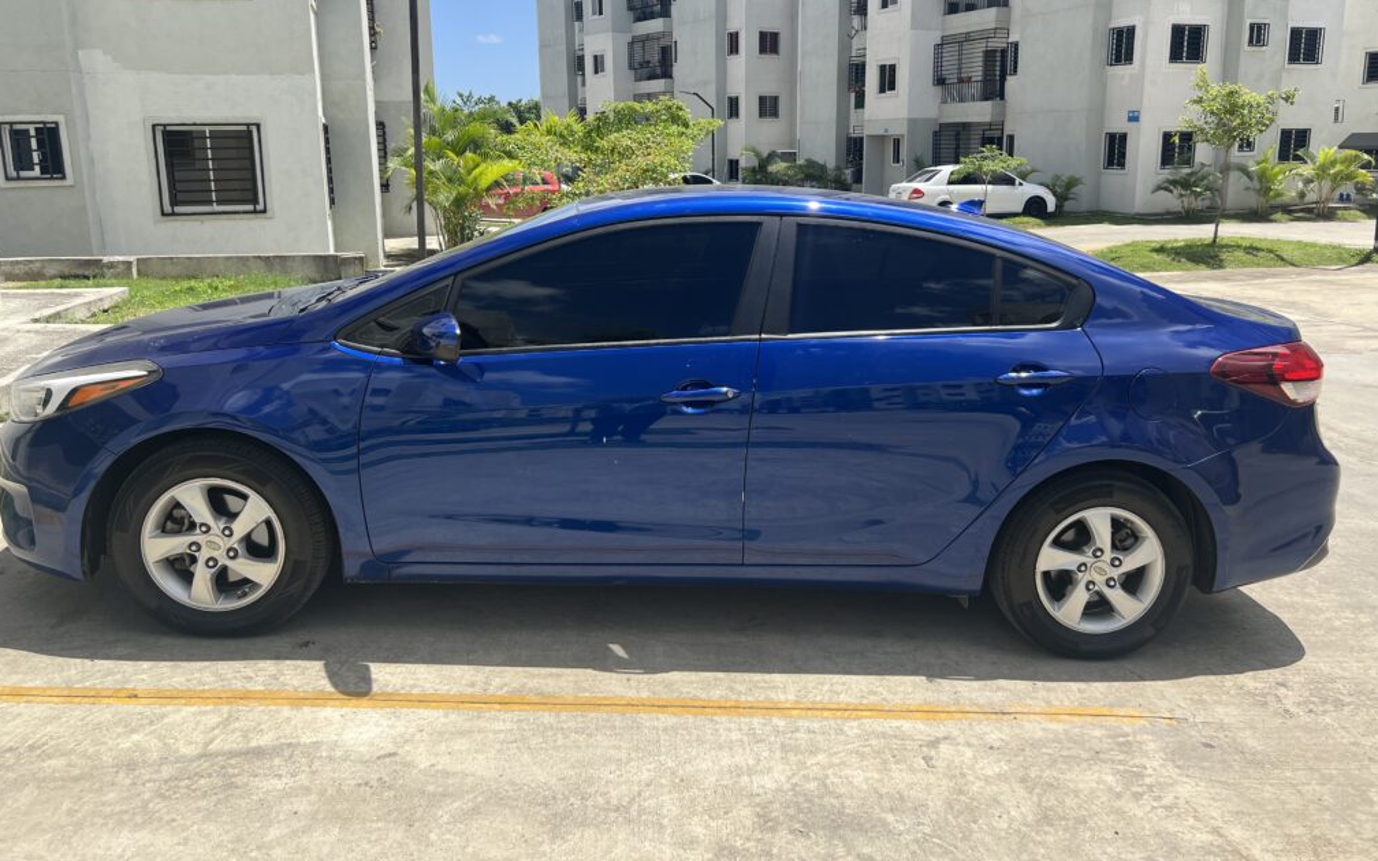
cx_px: 682
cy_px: 369
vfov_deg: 44.4
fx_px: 1052
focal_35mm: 28
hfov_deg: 66.5
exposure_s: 1/2299
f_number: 1.5
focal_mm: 5.7
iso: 50
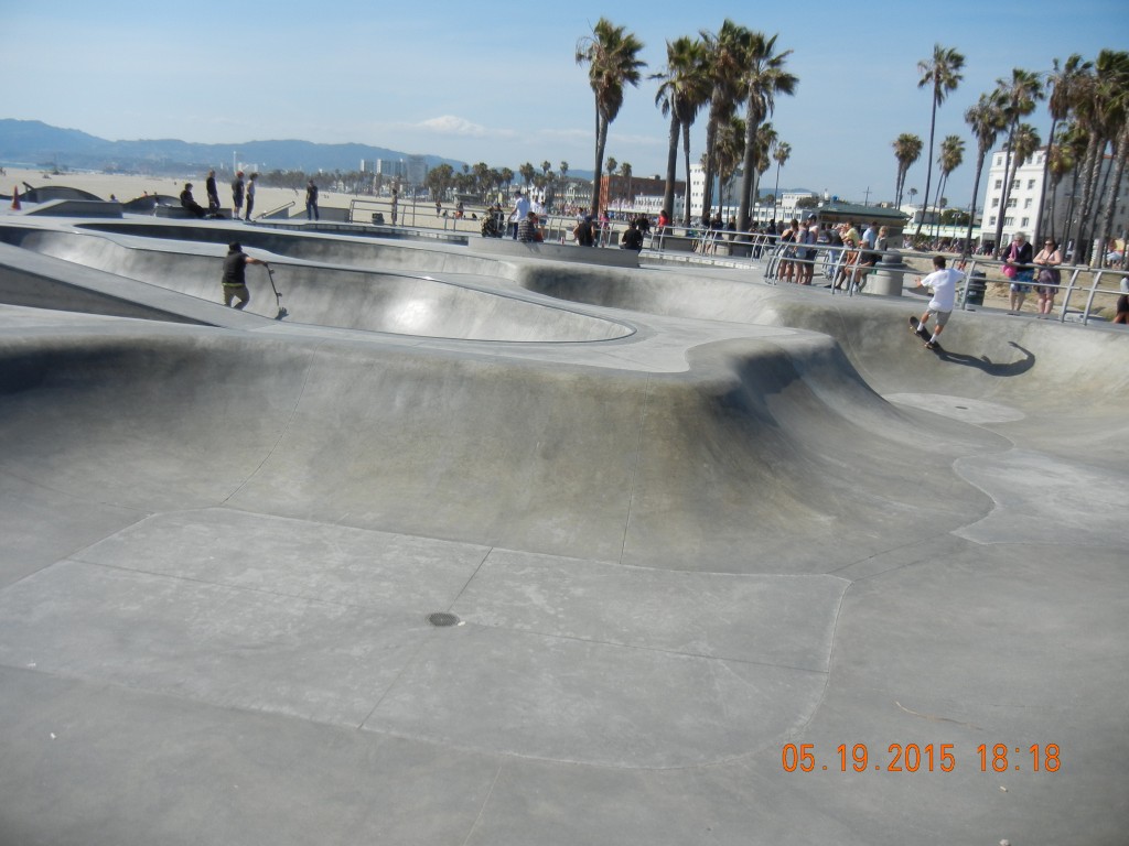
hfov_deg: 60.0
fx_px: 978
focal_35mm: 30
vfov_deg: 46.8
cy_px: 423
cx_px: 564
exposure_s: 1/536
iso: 160
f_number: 7
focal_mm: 5.4
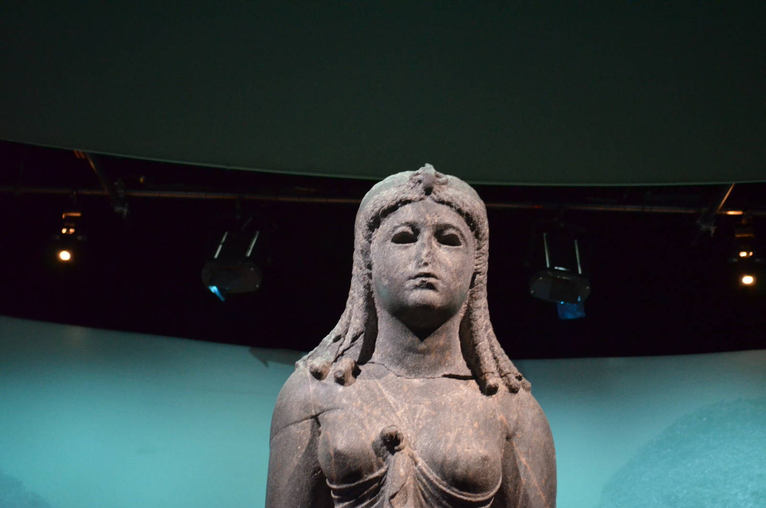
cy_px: 254
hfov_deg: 30.6
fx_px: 1402
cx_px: 383
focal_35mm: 66
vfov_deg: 20.5
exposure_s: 1/8
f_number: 5.3
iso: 3200
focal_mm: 44
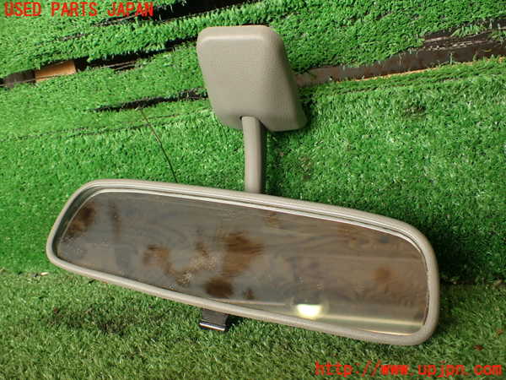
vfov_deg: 44.2
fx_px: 468
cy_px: 190
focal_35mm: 32
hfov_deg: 56.8
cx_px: 253
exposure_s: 1/60
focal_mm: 5.79
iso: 100
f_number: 2.4
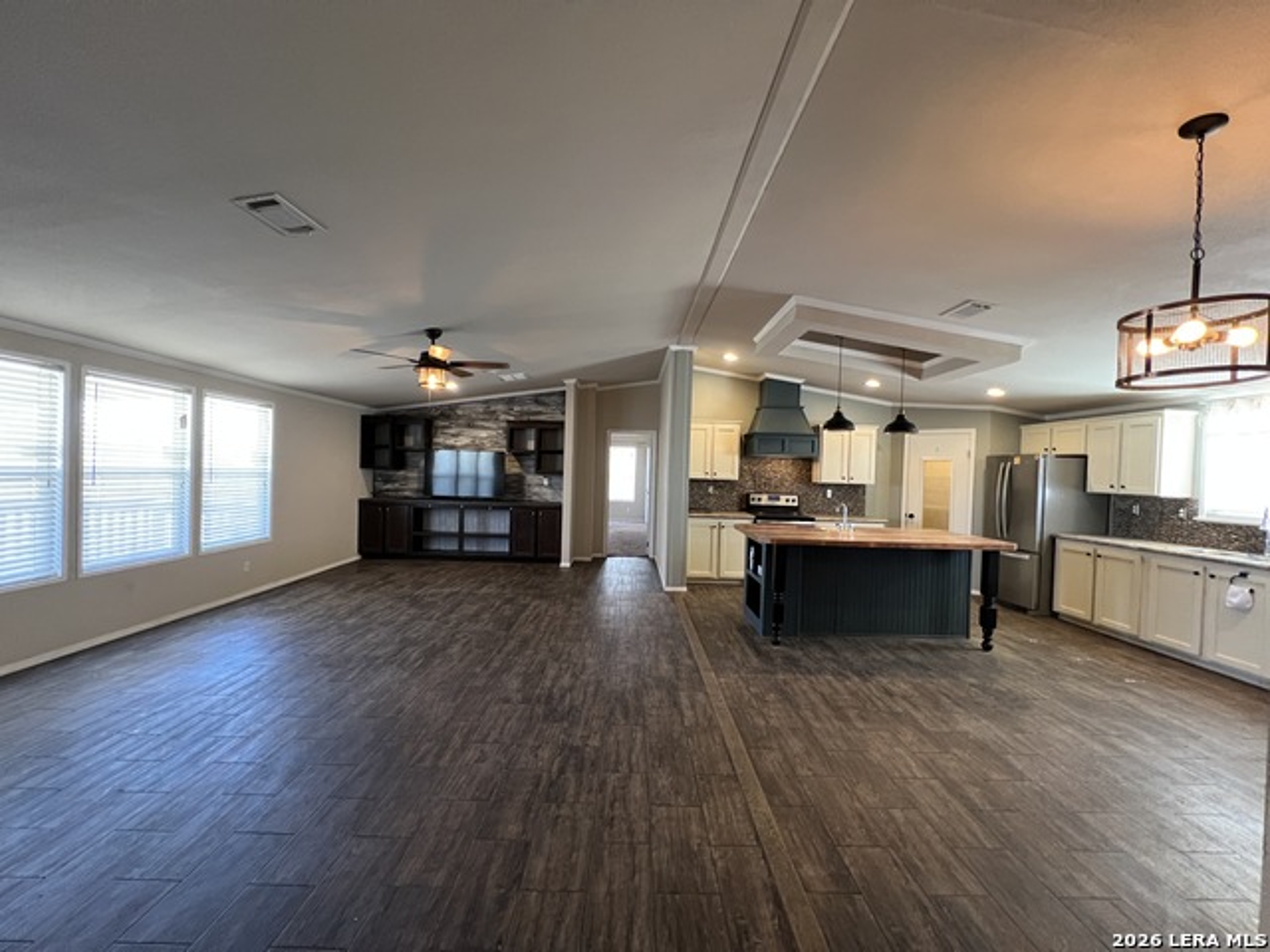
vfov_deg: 89.9
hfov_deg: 106.2
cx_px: 635
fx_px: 477
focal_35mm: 13
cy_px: 476
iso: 500
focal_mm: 1.57
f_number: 1.8
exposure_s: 1/60
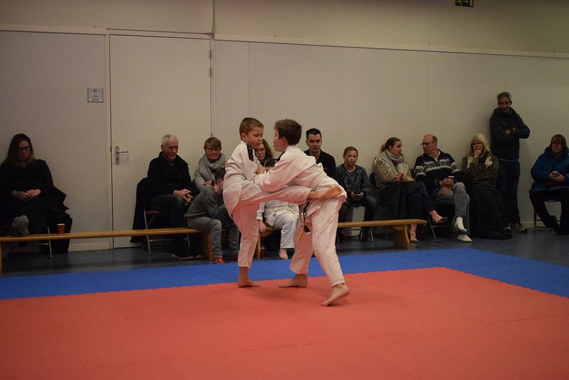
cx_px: 284
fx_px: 759
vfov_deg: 28.1
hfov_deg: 41.1
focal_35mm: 48
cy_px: 190
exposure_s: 1/320
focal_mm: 32
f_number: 4.5
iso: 3200
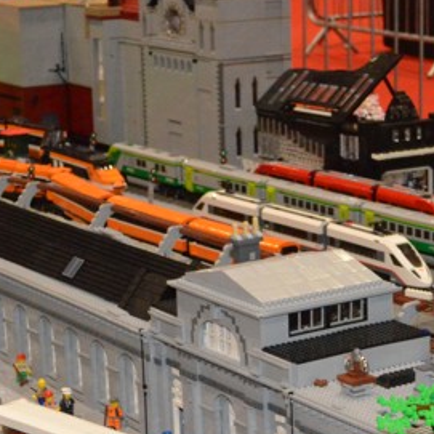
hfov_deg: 14.2
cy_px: 367
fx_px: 1731
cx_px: 365
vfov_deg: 14.2
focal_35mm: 122
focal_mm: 26
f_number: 4.2
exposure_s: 1/60
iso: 3200
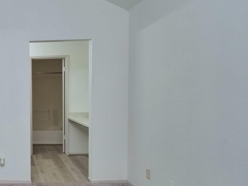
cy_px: 108
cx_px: 7
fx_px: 215
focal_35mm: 30
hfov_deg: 50.1
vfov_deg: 46.6
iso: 800
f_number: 7.1
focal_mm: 7
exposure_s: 1/160
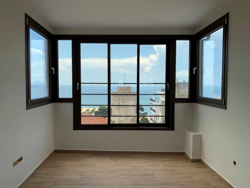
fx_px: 188
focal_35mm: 26
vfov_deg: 53.1
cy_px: 94
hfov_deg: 67.3
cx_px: 125
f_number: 1.8
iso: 25
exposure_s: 1/1163
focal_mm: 4.25
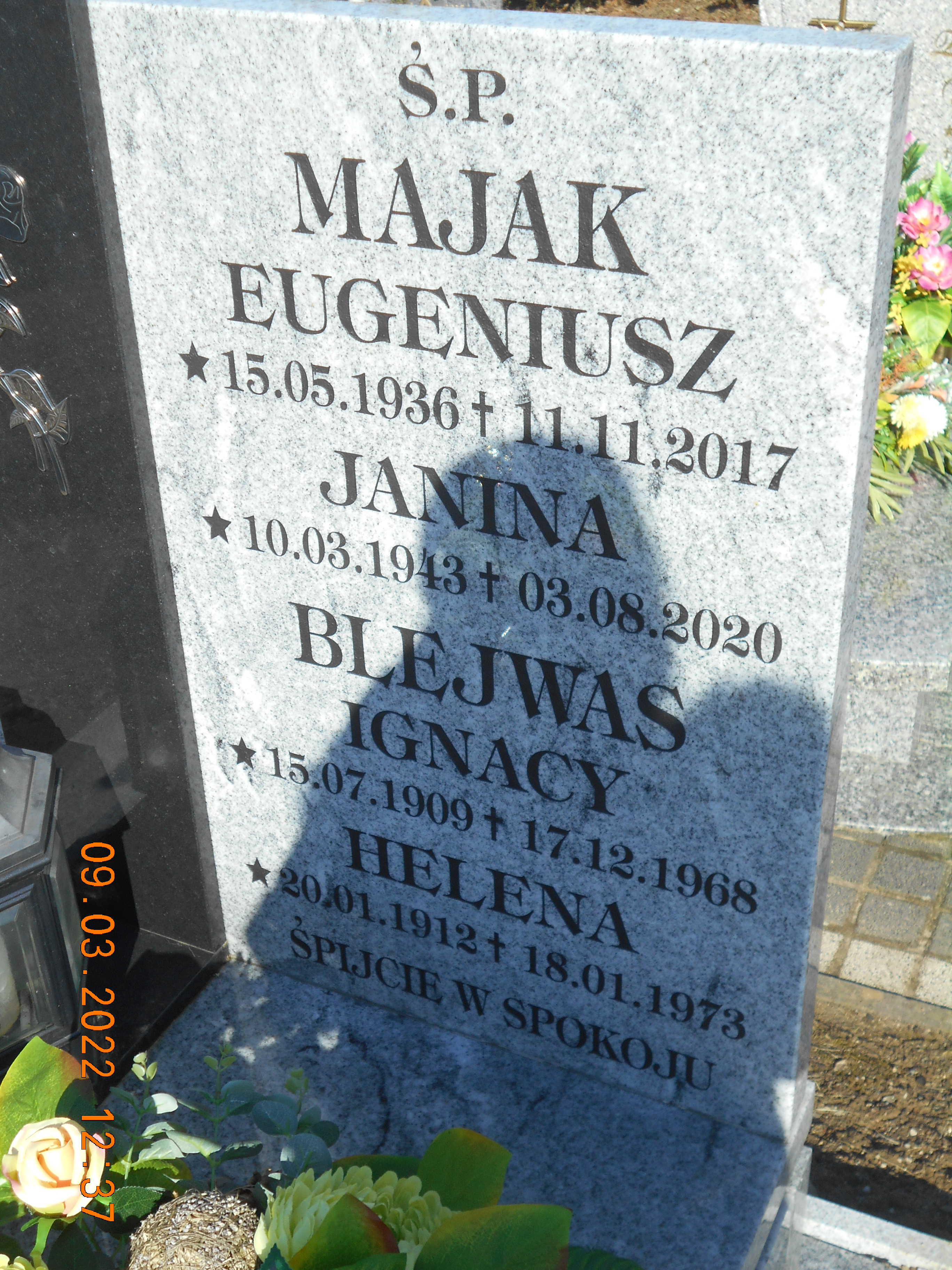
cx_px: 476
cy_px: 635
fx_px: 1613
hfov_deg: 32.9
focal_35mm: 44
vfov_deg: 42.9
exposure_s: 1/500
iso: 80
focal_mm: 7.7
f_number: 4.2
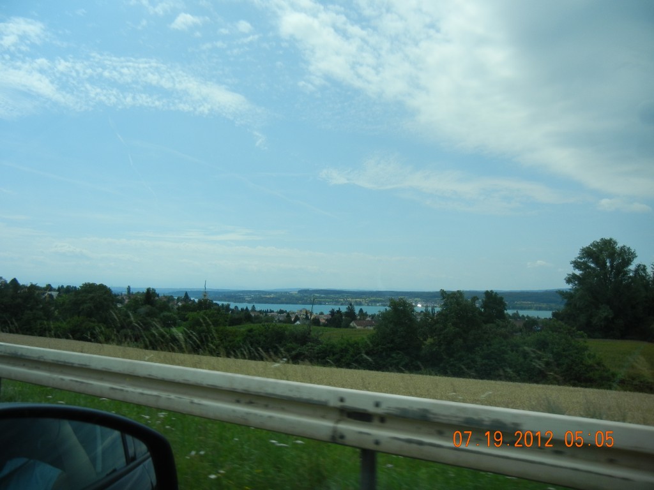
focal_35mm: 30
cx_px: 327
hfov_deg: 60.0
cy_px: 245
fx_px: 567
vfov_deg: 46.8
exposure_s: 1/570
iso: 160
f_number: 7
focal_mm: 5.4
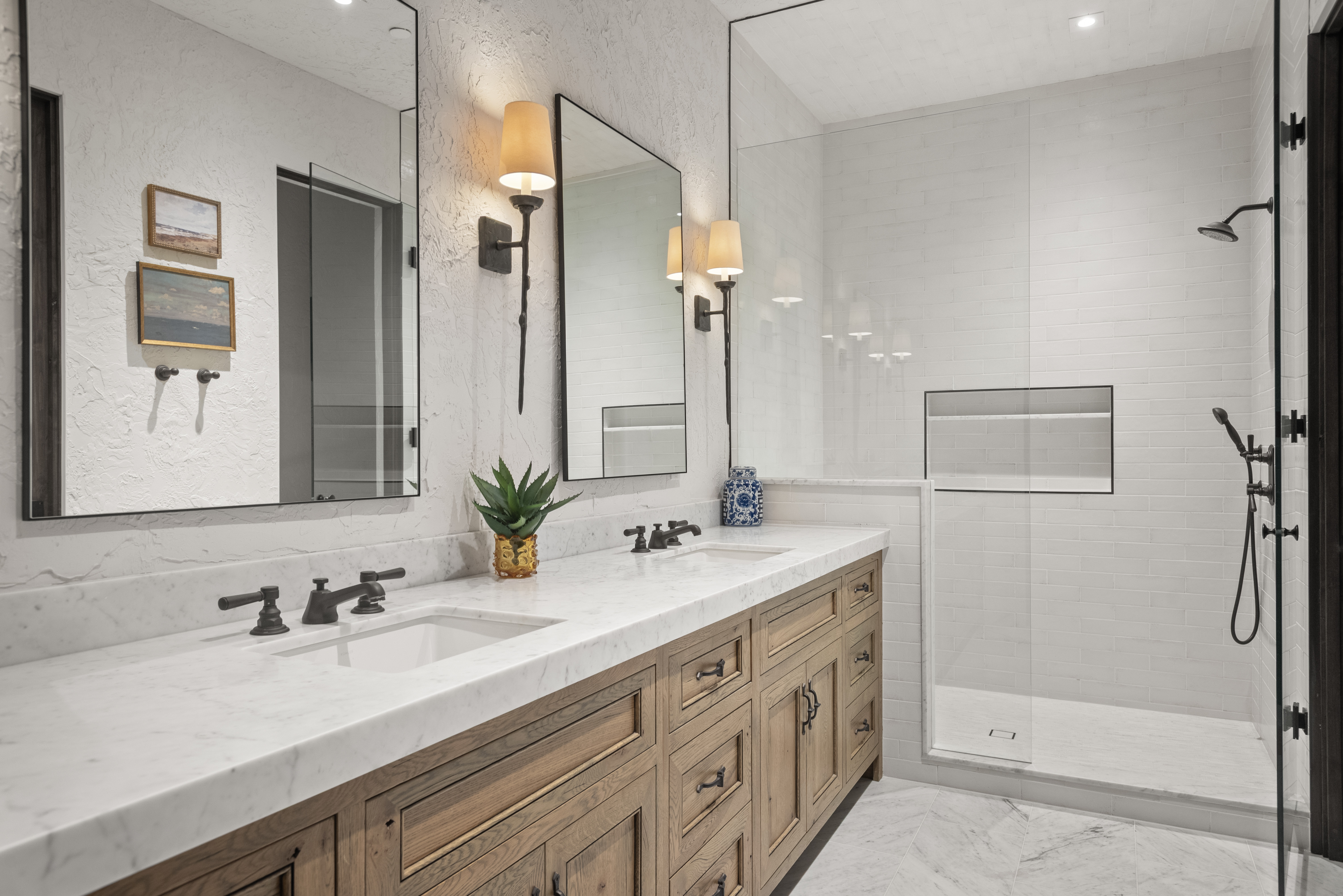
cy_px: 448
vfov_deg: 53.2
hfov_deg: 73.7
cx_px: 672
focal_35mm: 24
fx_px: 896
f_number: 7.1
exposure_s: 1/6
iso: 1600
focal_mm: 24
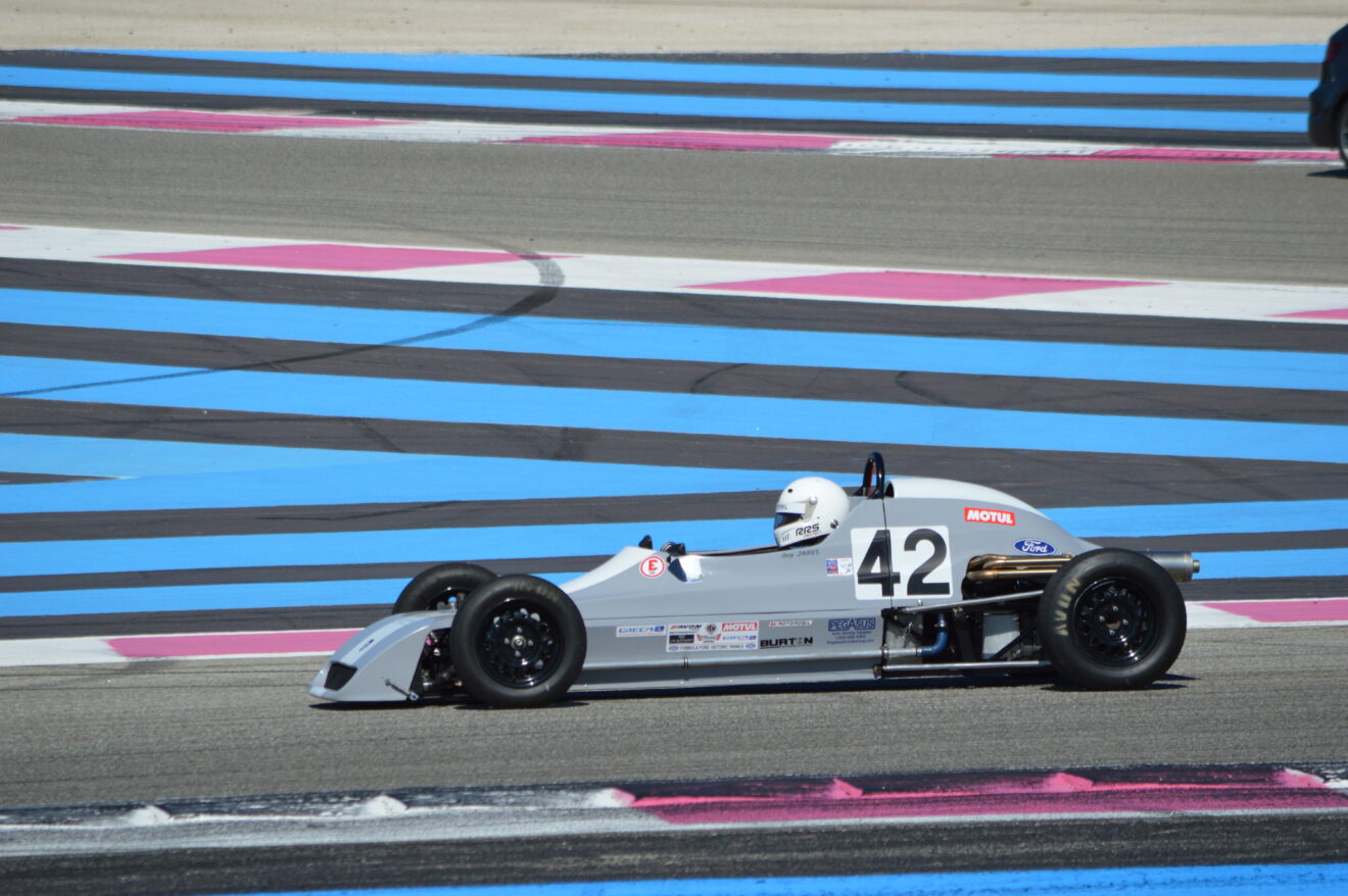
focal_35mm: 420
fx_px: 15714
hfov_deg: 4.9
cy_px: 448
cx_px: 674
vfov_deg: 3.3
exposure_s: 1/2000
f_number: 7.1
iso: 280
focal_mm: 280
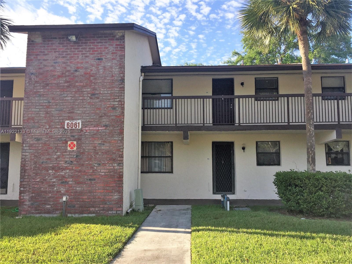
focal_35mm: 29
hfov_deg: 61.7
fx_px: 295
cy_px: 132
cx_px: 176
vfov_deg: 48.2
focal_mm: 4.15
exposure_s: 1/1130
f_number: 2.2
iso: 32
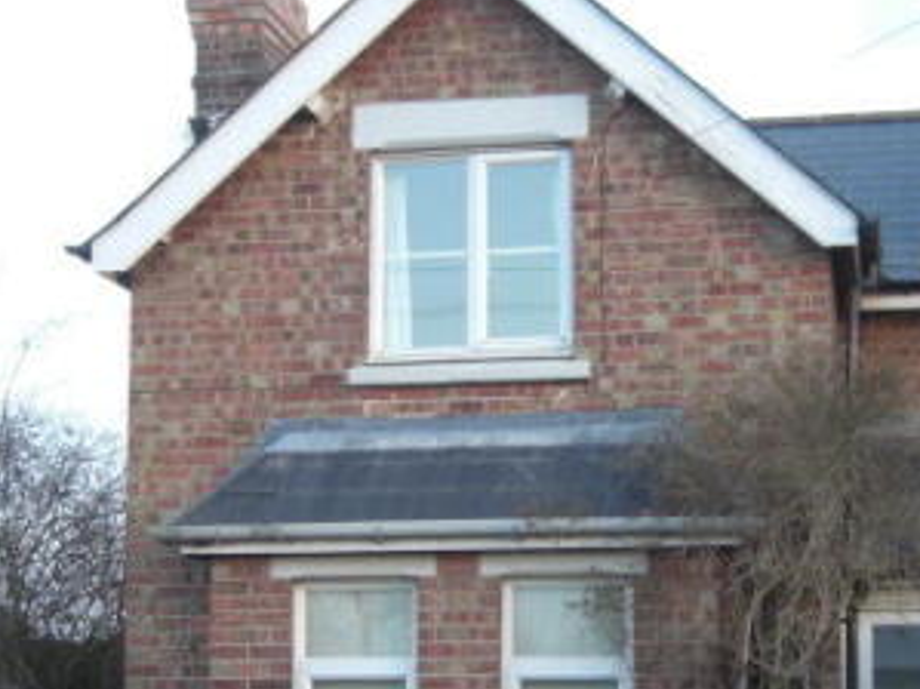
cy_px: 475
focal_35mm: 74
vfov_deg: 19.8
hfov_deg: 26.3
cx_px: 546
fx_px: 1966
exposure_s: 1/60
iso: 200
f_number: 2.8
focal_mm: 7.9
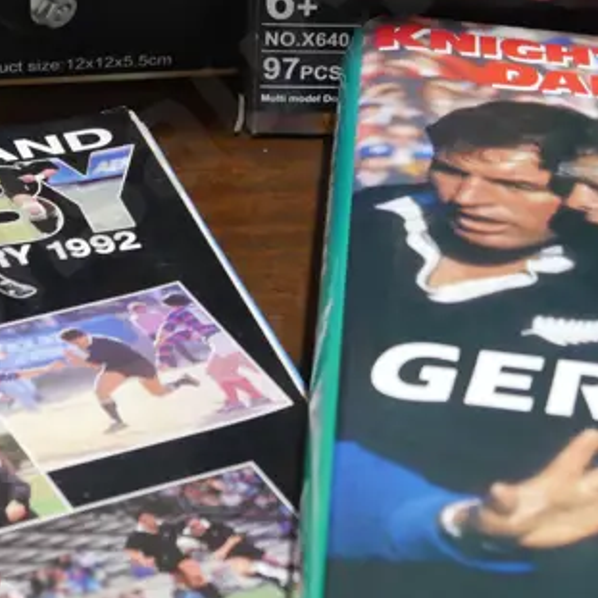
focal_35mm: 128
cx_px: 262
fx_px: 2502
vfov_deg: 13.5
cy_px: 76
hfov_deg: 13.6
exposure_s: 1/60
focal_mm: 22
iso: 1000
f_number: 4.7
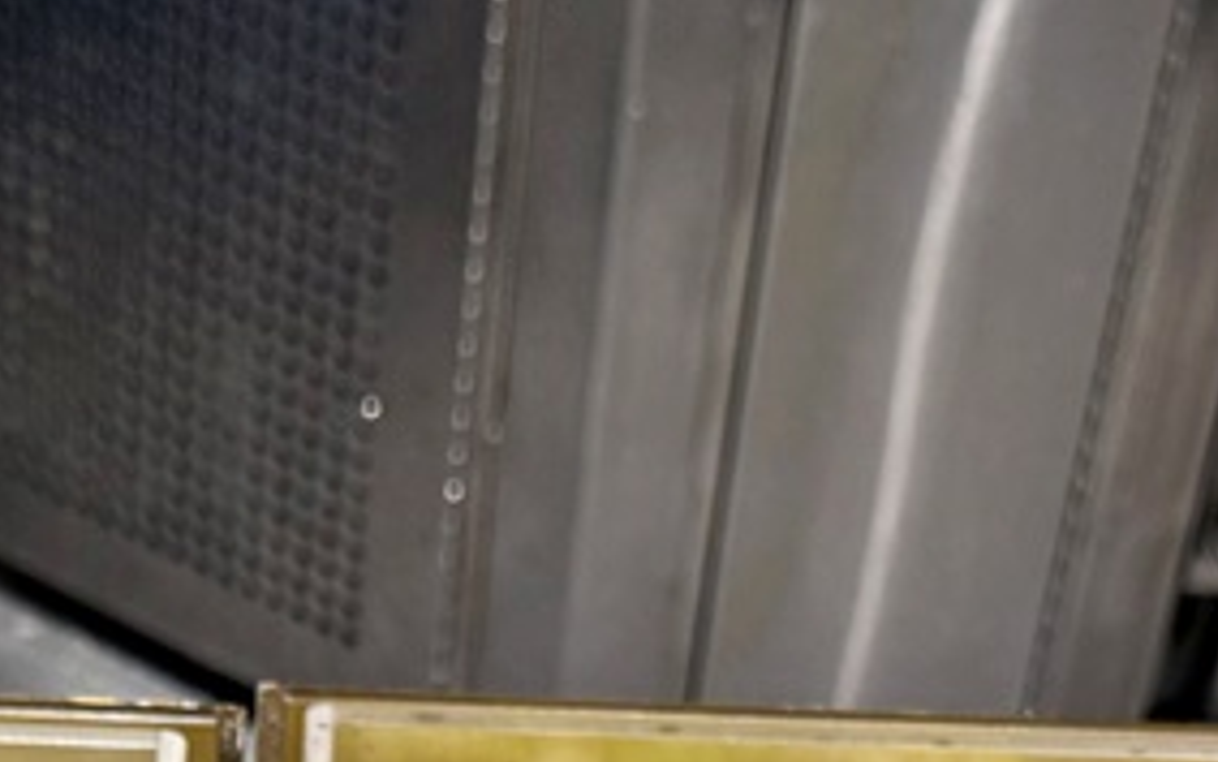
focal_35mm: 115
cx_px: 237
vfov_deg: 10.5
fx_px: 3818
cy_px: 1507
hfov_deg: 18.0
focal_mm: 6.76
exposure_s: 1/60
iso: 125
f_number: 1.78
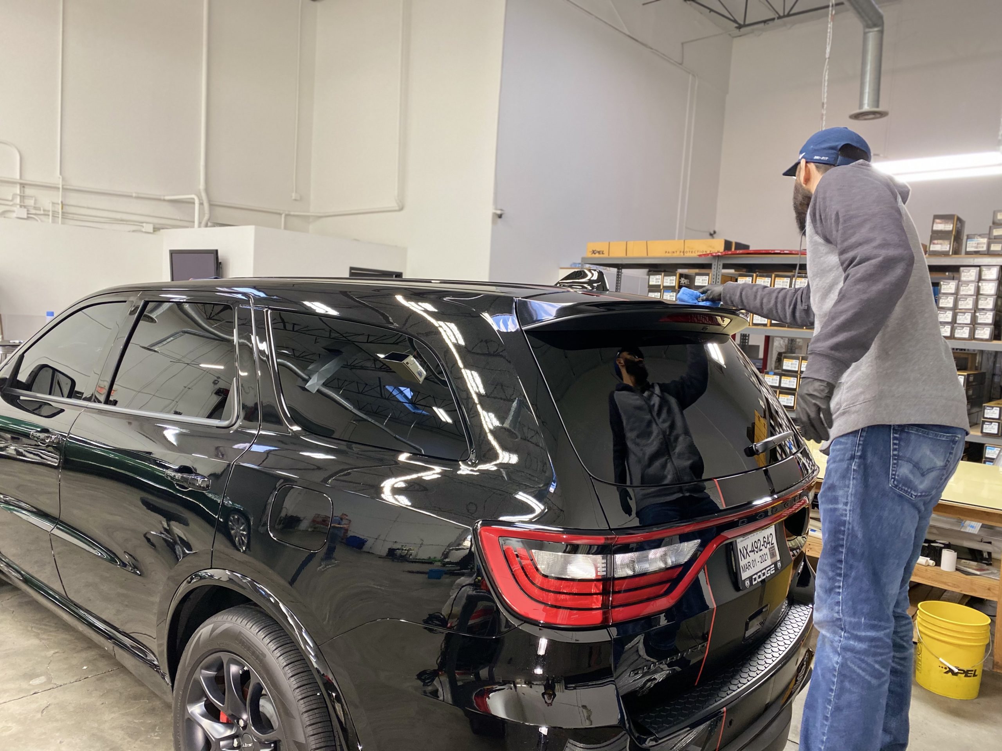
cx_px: 501
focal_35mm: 26
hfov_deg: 67.3
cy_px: 376
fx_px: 753
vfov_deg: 53.1
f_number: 1.8
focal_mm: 4.25
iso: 160
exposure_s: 1/60
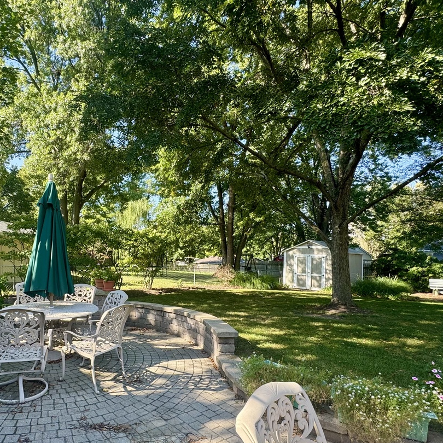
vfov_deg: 69.3
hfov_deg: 68.1
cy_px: 254
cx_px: 155
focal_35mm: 22
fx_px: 319
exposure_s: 1/228
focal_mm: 2.22
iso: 40
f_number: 2.2
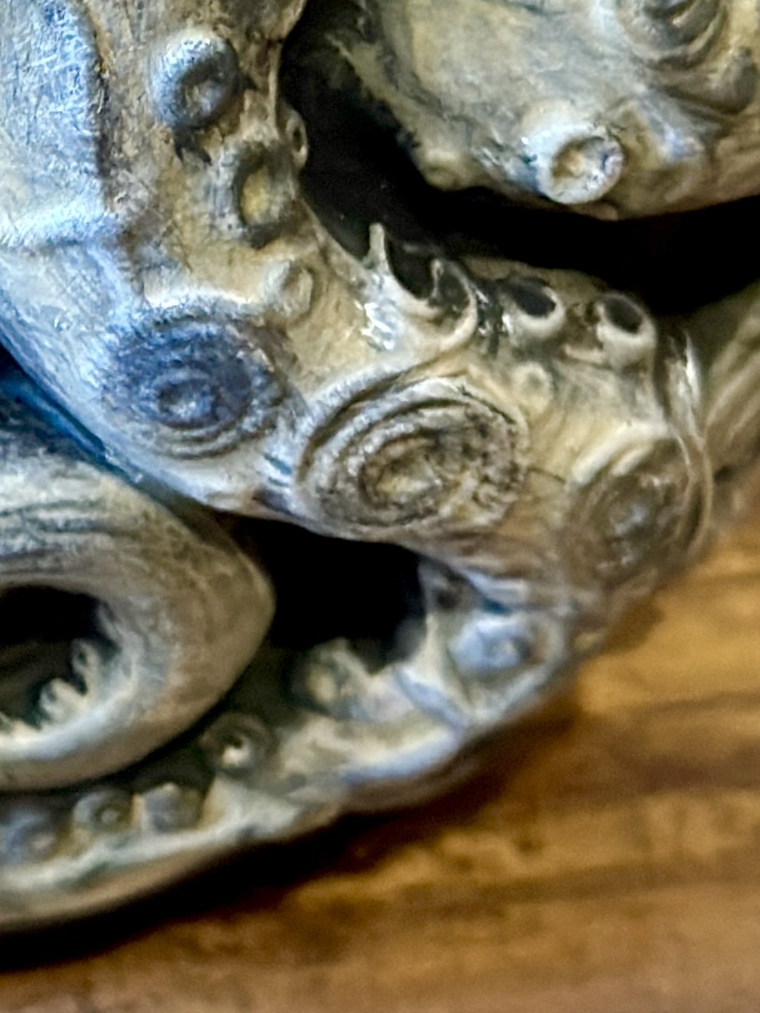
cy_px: -23
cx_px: -187
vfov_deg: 11.2
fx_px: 5094
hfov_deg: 8.4
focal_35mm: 174
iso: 640
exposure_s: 1/30
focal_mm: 6.86
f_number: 1.78
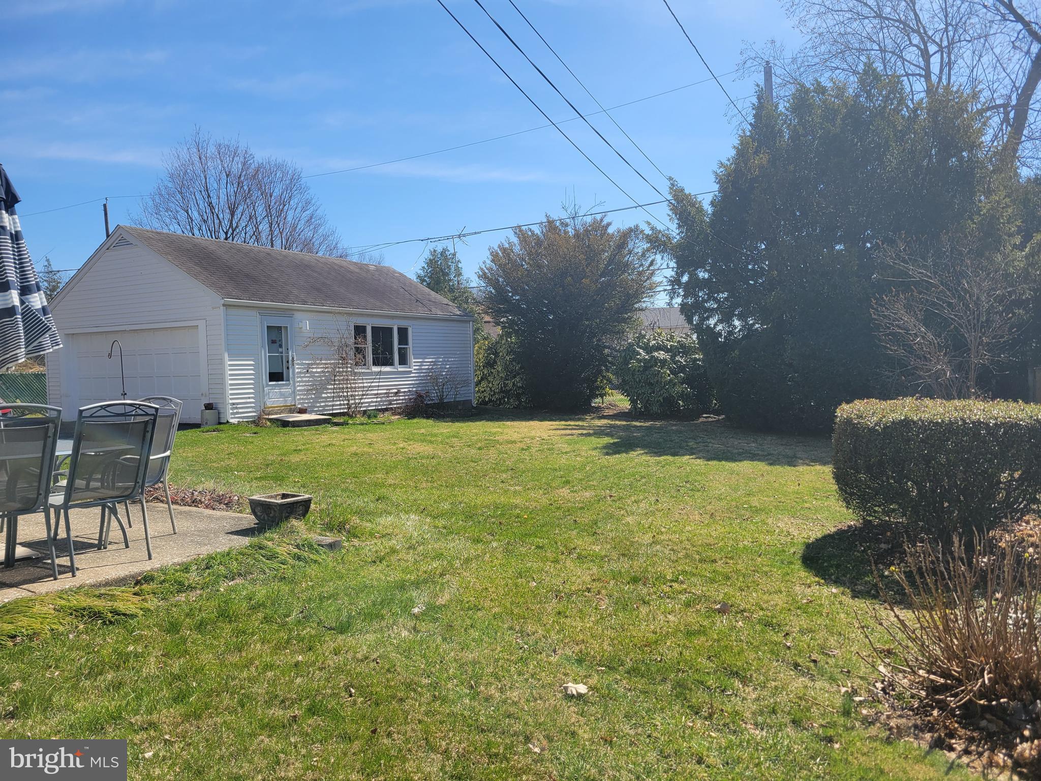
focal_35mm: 26
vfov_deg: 53.1
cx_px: 520
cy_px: 390
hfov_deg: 67.3
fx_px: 782
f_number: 1.8
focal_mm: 5.4
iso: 40
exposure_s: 1/2157
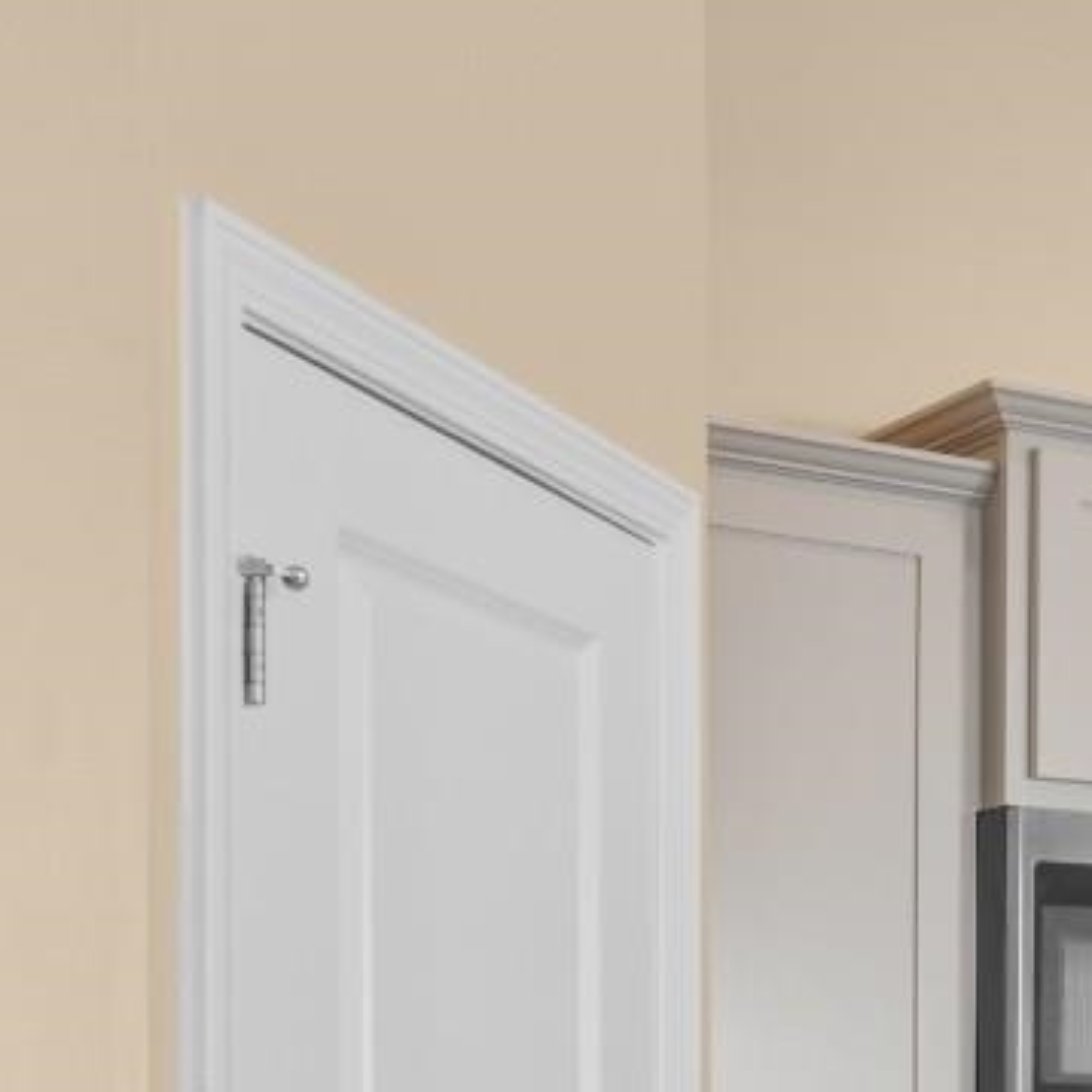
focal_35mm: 73
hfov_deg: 21.8
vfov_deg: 22.8
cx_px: 1345
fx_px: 2605
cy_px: 1083
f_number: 4.8
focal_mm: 13
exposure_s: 1/2
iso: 100
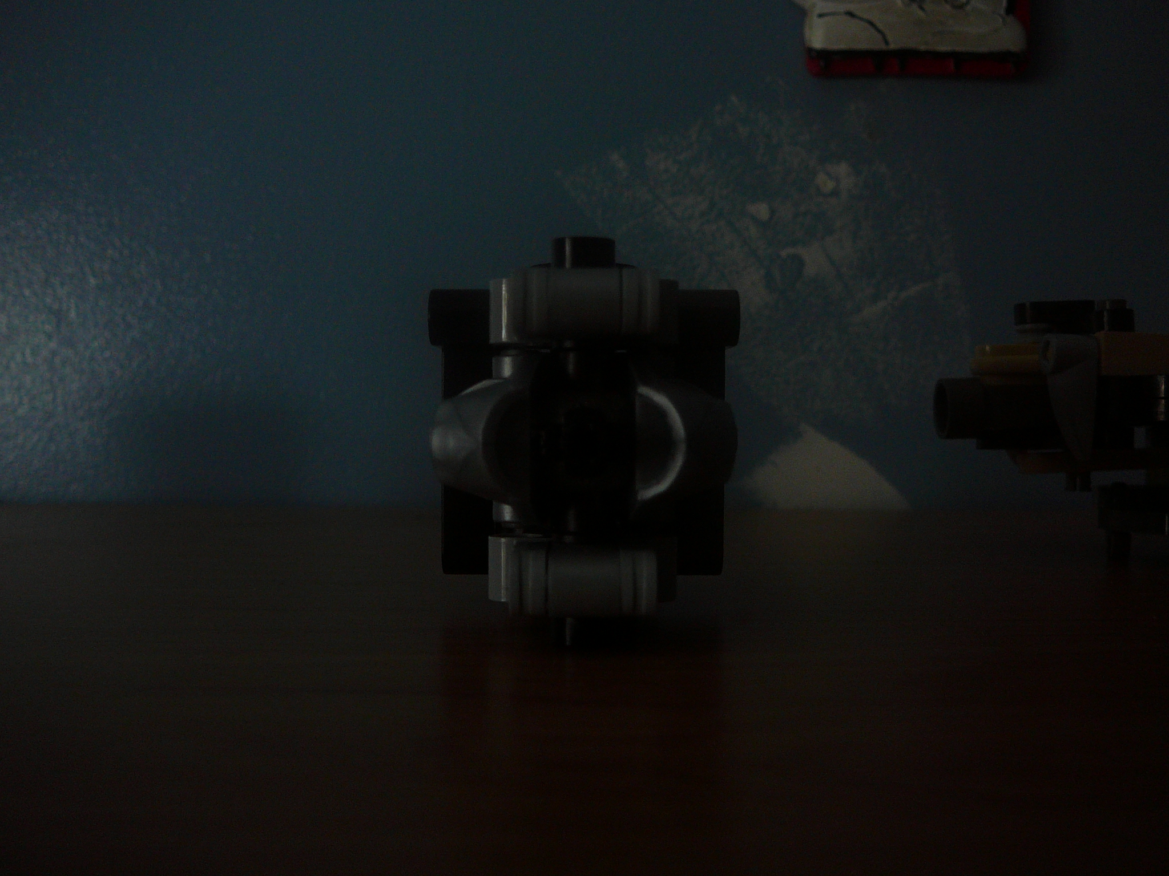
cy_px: 438
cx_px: 584
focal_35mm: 35
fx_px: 1182
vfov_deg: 40.7
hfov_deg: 52.6
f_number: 2.8
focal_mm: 5.2
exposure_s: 1/30
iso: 100
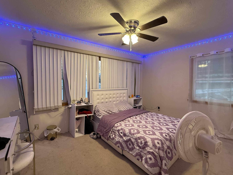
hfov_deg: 94.4
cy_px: 88
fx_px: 108
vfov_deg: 78.1
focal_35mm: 16
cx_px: 111
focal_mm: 2.22
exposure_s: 1/60
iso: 200
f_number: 2.2
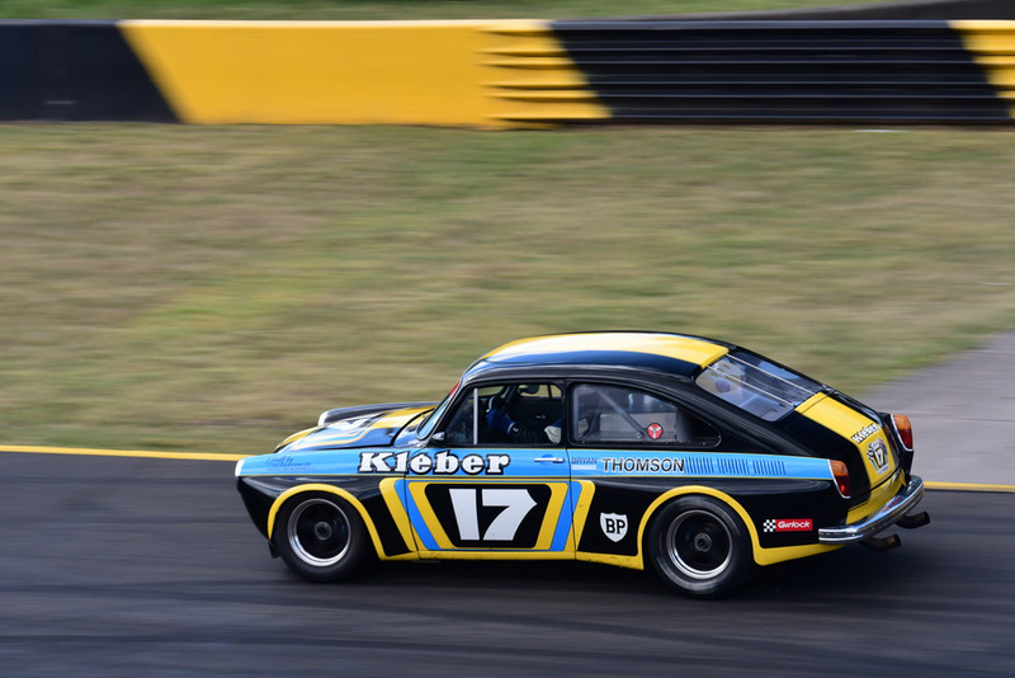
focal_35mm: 195
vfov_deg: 7.0
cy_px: 339
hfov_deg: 10.5
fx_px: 5500
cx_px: 508
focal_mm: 130
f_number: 11
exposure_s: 1/250
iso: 500
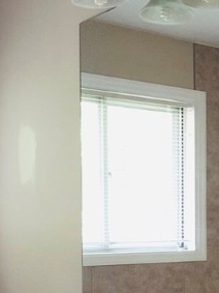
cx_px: 96
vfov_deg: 25.0
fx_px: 642
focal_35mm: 76
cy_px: 256
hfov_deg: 19.4
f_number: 1.8
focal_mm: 3.99
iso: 200
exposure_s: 1/4
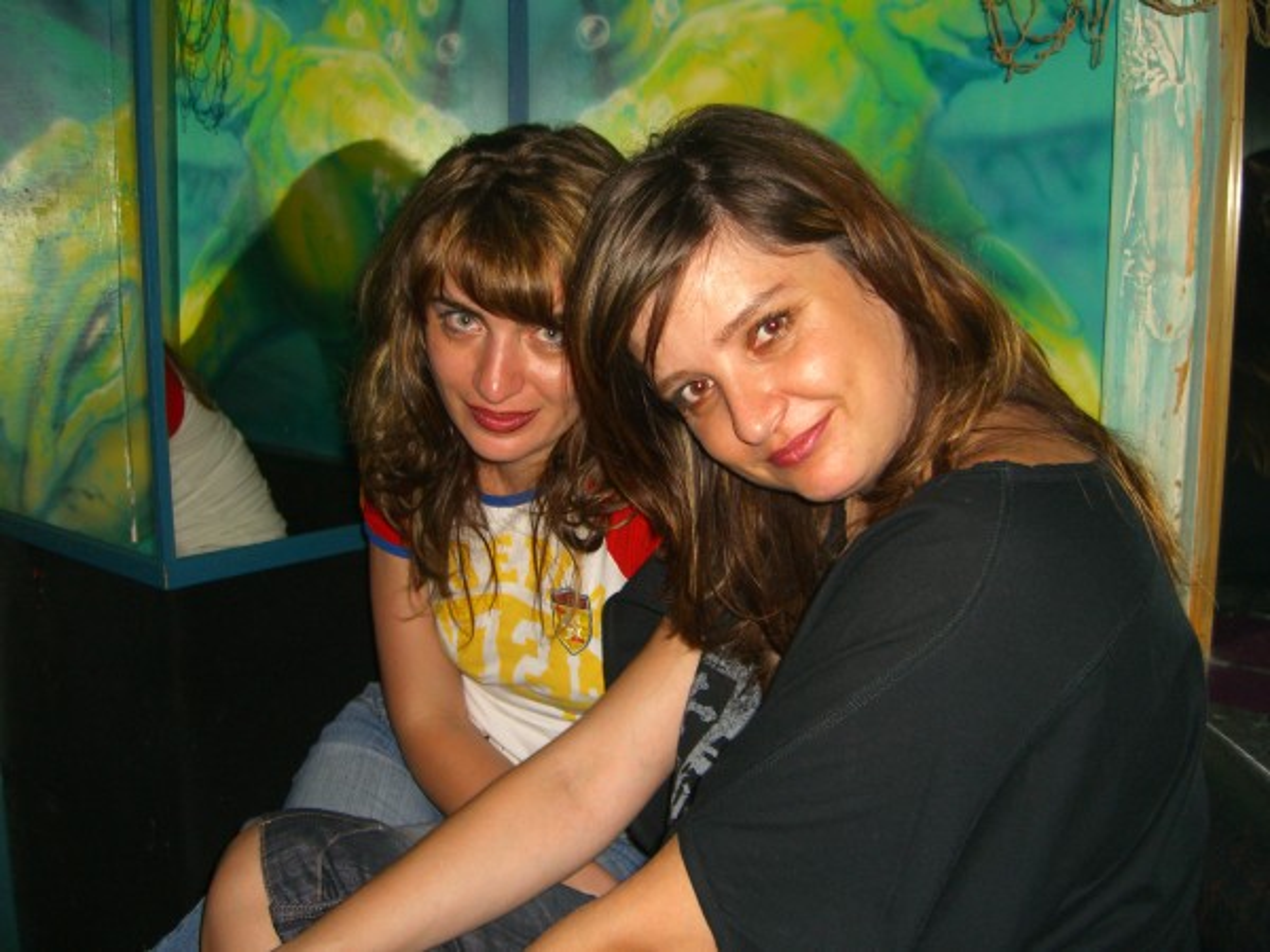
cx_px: 635
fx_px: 1394
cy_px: 476
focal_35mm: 38
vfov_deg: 37.7
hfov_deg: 49.0
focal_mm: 7.9
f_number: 2.8
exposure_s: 1/60
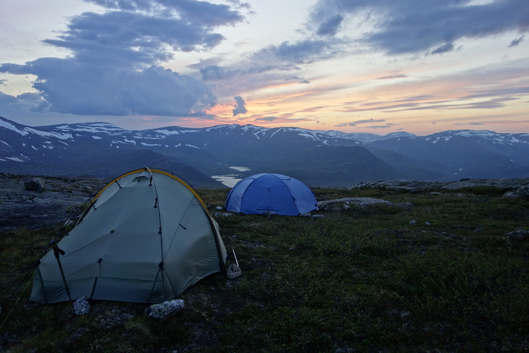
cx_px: 264
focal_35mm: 28
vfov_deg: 46.4
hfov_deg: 65.5
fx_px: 411
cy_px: 176
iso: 125
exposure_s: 1/100
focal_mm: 10.4
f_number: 1.8
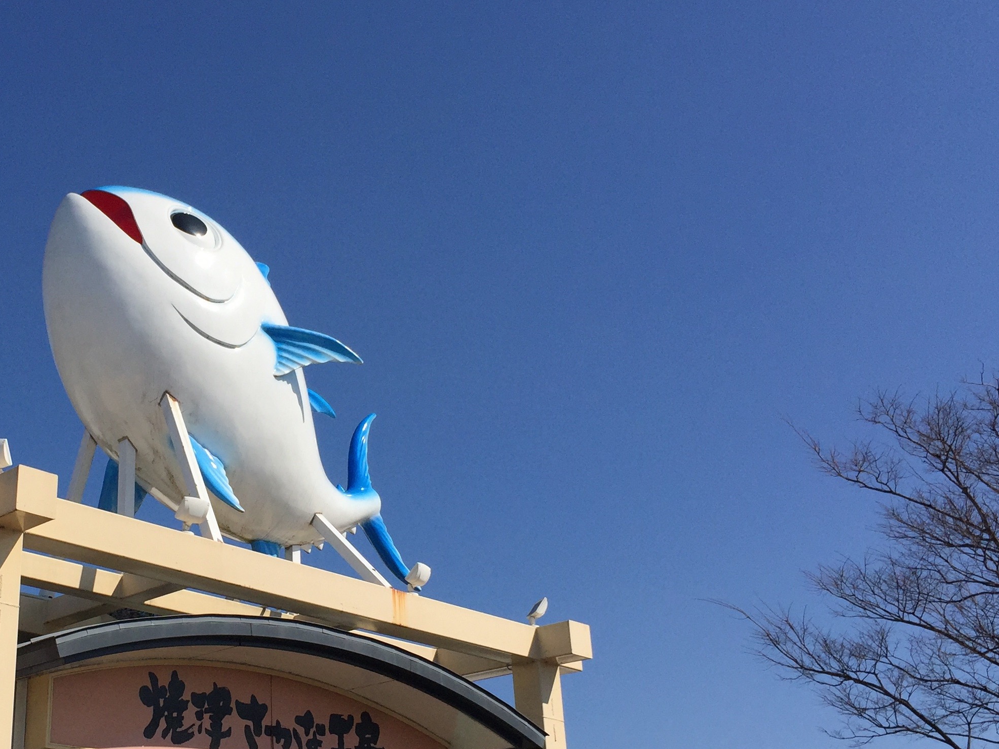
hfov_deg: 38.2
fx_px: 1385
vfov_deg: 30.2
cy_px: 457
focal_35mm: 48
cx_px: 203
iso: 32
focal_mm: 4.15
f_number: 2.2
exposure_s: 1/5650
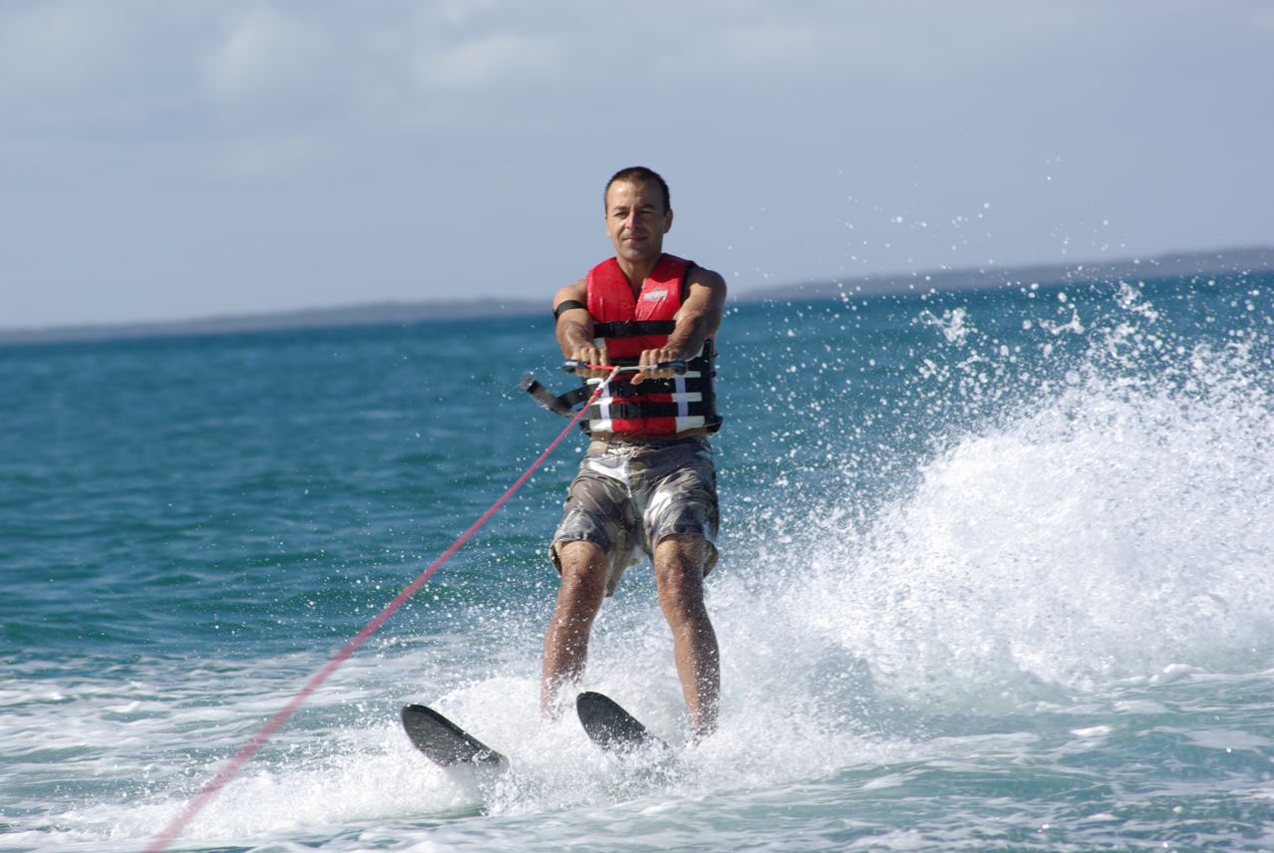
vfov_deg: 5.4
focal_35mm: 255
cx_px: 637
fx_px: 9037
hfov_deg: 8.1
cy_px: 426
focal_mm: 170
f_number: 6.7
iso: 100
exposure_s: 1/350
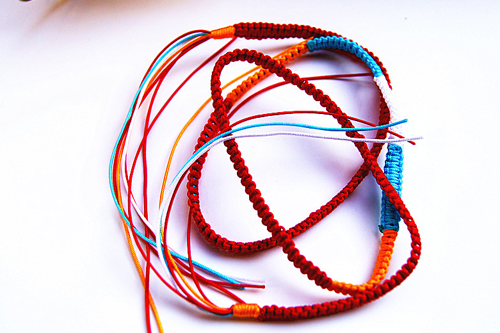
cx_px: 250
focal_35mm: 43
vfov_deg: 31.2
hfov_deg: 45.4
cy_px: 166
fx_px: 597
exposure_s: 1/640
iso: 200
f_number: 5.6
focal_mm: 28
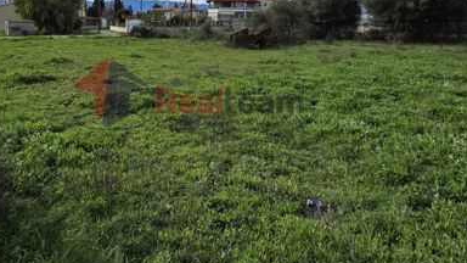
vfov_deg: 42.0
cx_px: 200
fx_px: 322
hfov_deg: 71.5
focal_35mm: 26
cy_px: 45
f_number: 1.9
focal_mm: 2.2
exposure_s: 1/3034
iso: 40
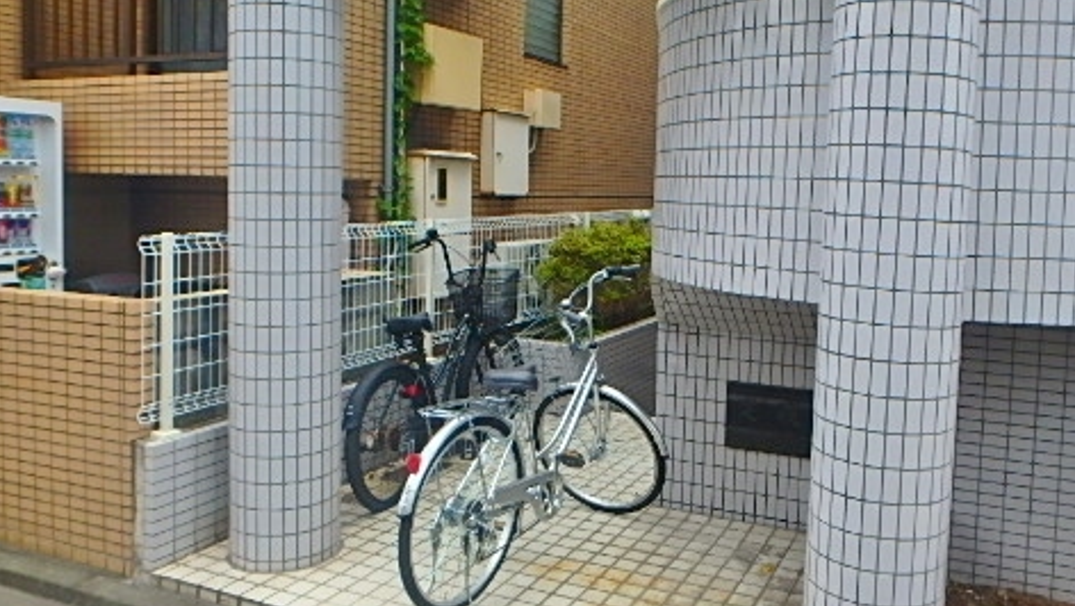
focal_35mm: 31
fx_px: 884
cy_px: 239
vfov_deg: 37.7
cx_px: 647
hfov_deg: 62.0
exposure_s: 1/125
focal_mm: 3.7
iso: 125
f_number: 3.5
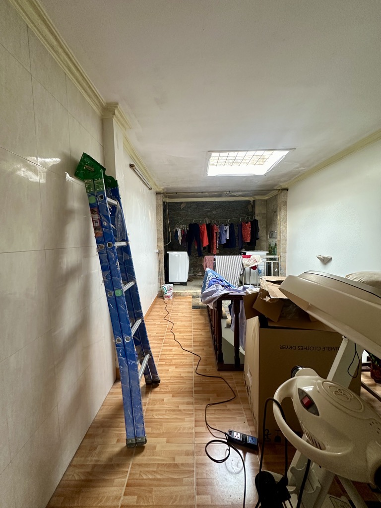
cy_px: 254
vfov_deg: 102.1
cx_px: 190
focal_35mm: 14
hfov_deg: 85.7
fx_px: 205
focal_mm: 2.22
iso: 250
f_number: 2.2
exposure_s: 1/50
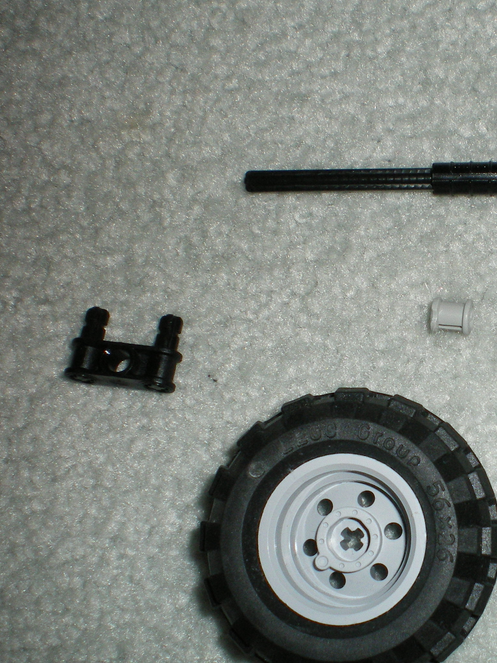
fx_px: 1091
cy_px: 332
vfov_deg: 33.8
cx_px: 517
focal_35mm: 57
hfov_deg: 24.3
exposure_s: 1/50
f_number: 4.6
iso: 200
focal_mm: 6.3
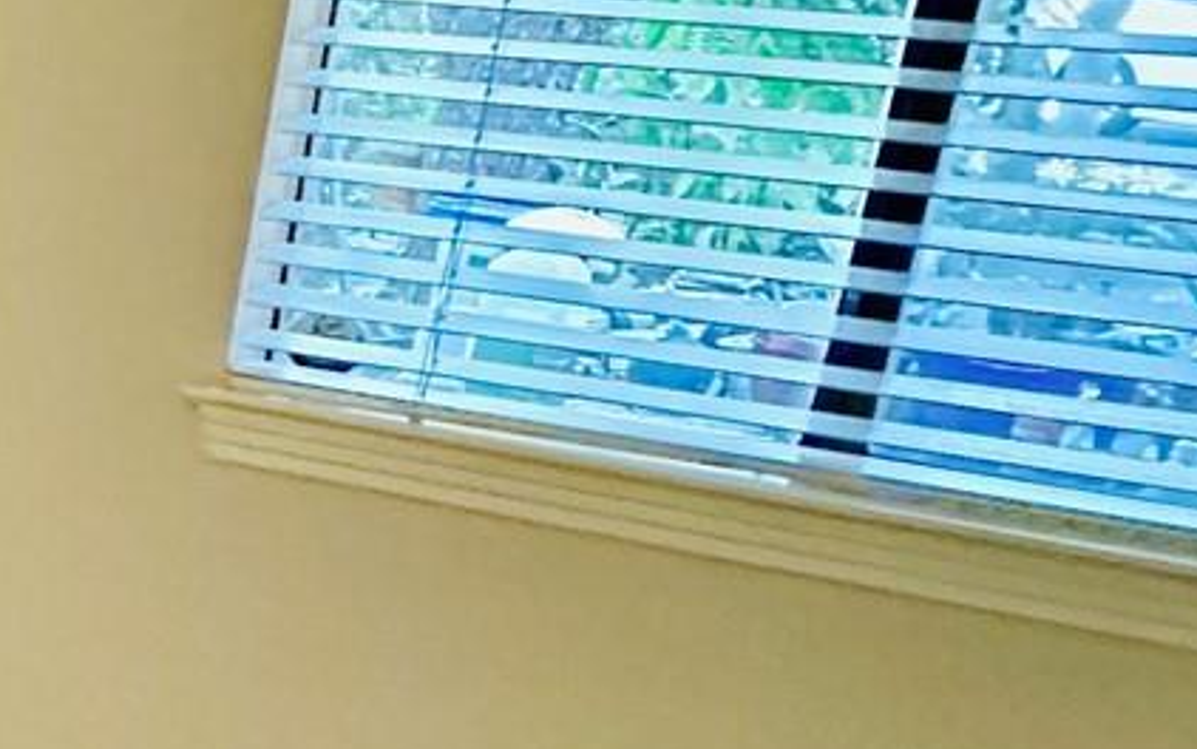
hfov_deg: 17.6
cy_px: 380
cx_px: -1327
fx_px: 2349
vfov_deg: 18.1
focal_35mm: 72
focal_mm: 2.22
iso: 1250
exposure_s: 1/60
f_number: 2.2
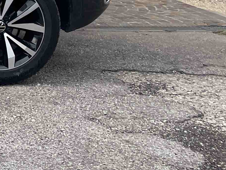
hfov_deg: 14.0
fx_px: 744
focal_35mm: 114
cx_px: -254
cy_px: -53
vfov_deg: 12.6
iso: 32
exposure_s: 1/824
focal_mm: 4.2
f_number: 1.6
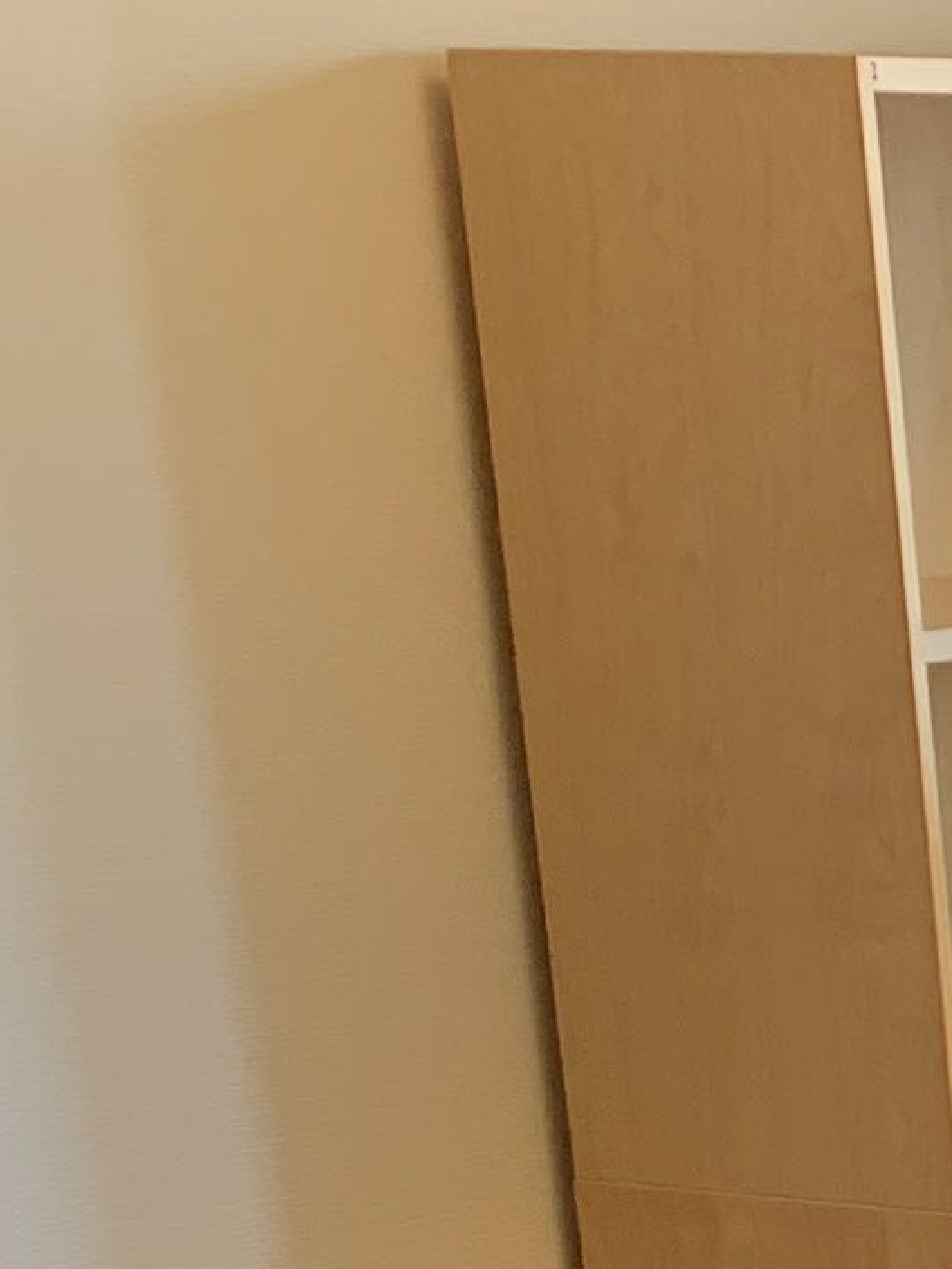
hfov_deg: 8.6
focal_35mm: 149
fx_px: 5464
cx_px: 2636
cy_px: 2177
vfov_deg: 12.3
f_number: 1.8
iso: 64
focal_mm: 4.25
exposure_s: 1/122
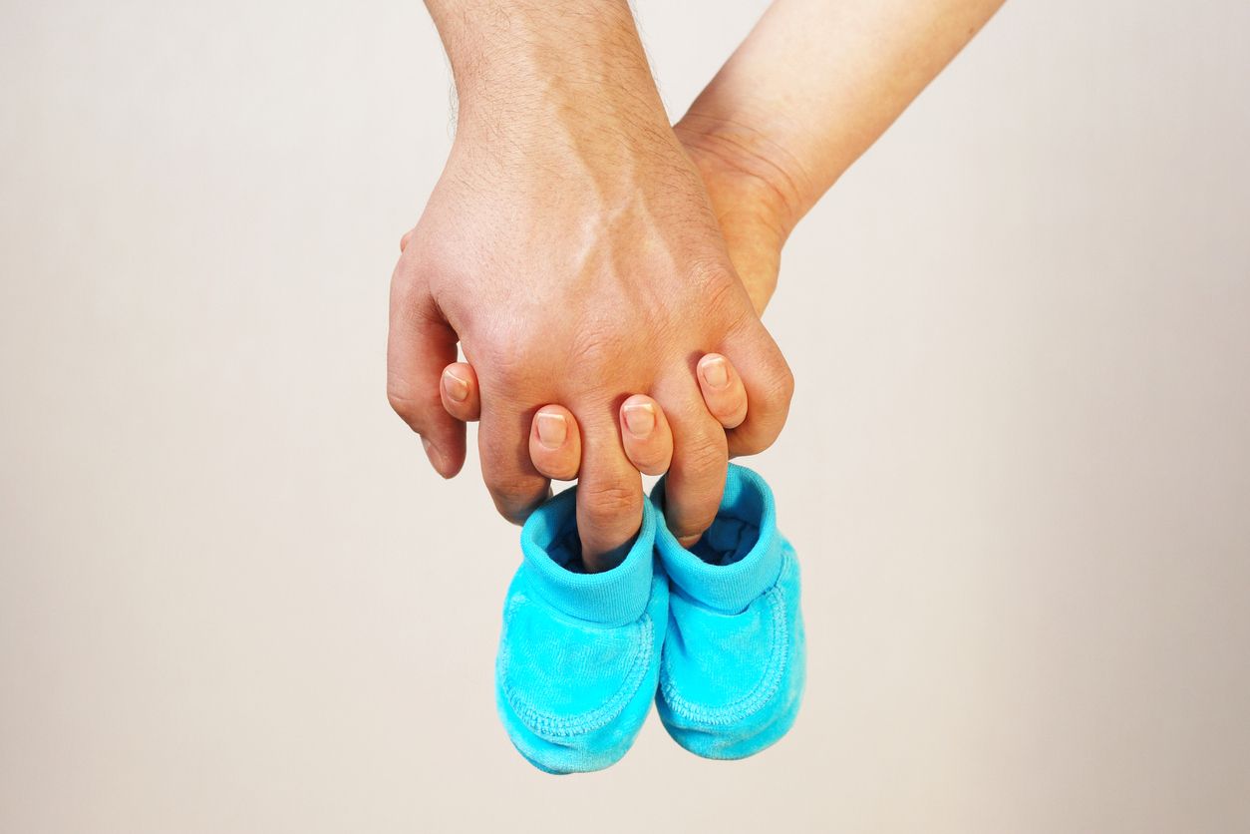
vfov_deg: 18.2
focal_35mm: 75
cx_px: 625
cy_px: 417
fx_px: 2604
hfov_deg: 27.0
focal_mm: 50
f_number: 3.2
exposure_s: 1/80
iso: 200
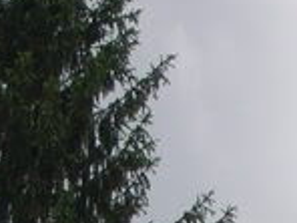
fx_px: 5277
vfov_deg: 2.4
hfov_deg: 3.2
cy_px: 510
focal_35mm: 615
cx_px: 620
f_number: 4.9
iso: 100
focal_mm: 24
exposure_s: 1/626
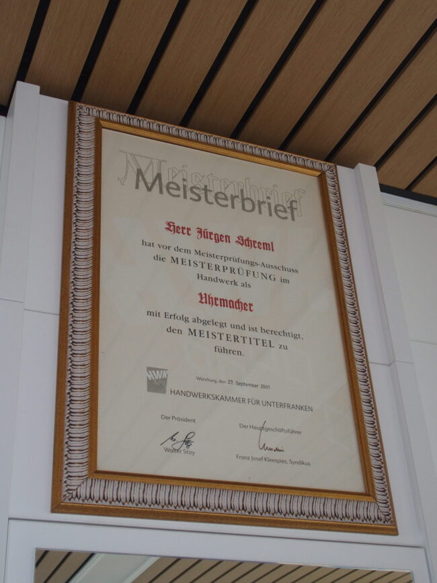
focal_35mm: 50
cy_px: 292
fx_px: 842
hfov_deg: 29.1
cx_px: 218
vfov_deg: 38.2
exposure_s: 1/50
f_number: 2.8
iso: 400
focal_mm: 10.8
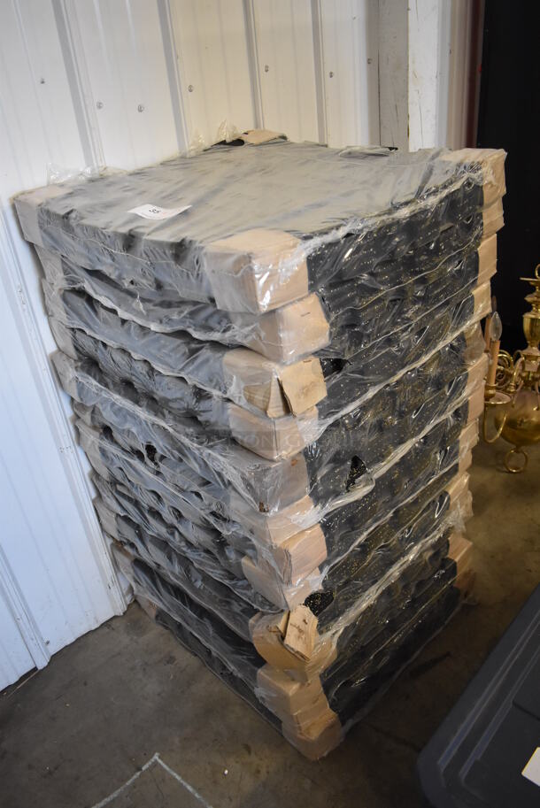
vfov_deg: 67.3
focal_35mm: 27
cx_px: 270
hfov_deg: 48.0
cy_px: 404
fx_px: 607
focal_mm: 18
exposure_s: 1/125
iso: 2200
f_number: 3.5
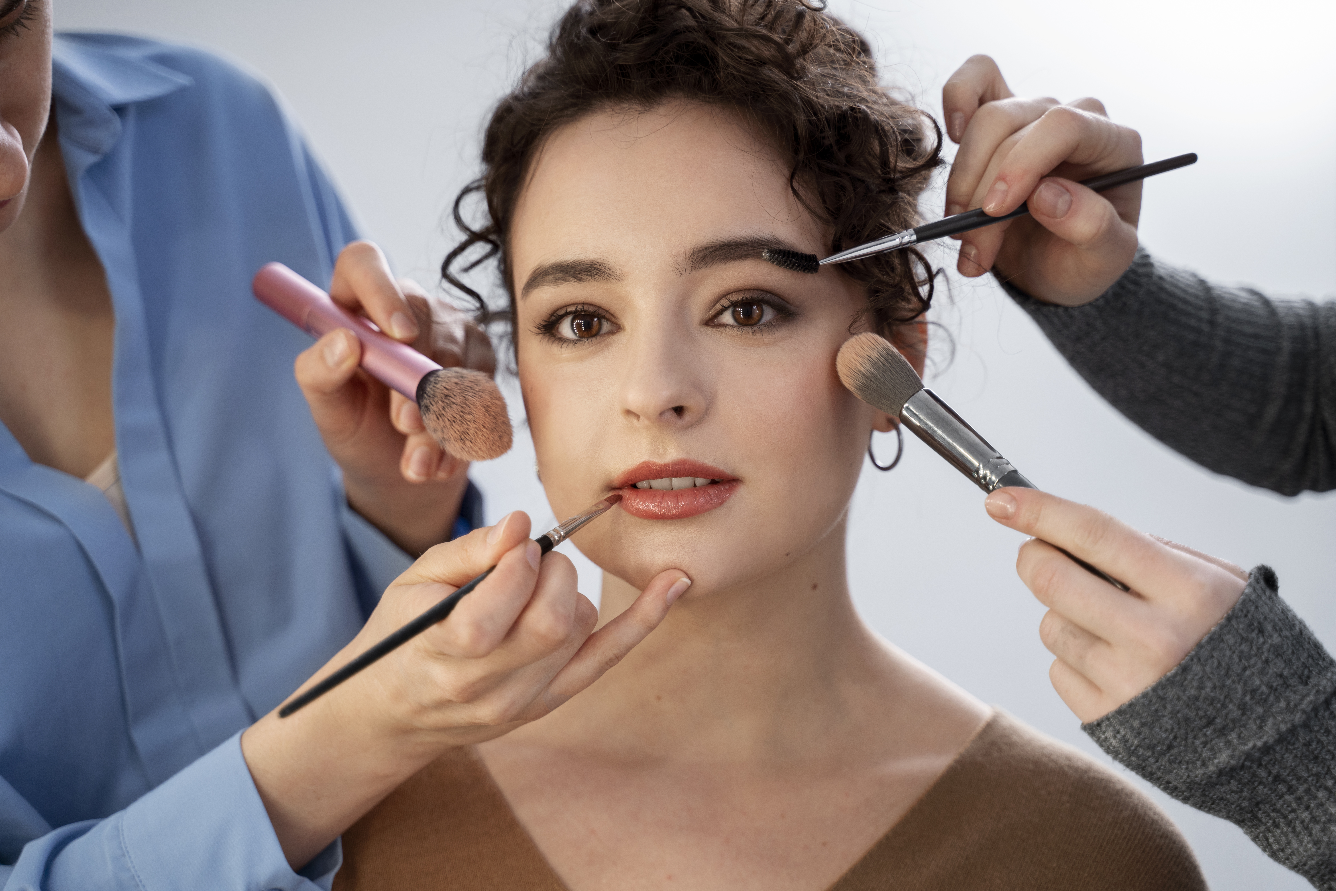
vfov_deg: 18.2
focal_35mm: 75
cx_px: 668
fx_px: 2783
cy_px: 446
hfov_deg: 27.0
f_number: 2.8
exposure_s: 1/160
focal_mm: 75
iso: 400
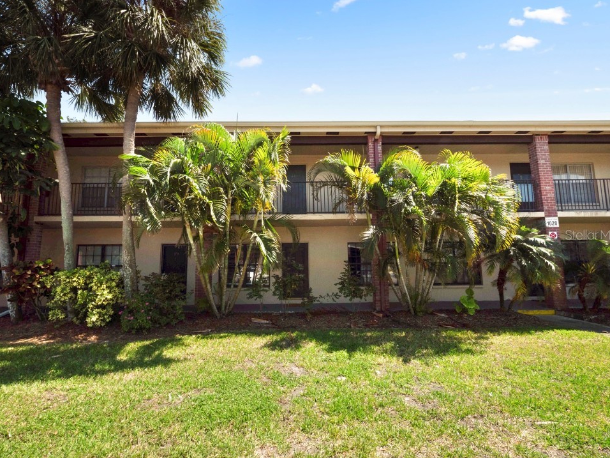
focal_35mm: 15
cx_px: 299
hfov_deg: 98.2
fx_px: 264
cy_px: 234
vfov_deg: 81.7
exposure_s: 1/250
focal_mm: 7
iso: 250
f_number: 13
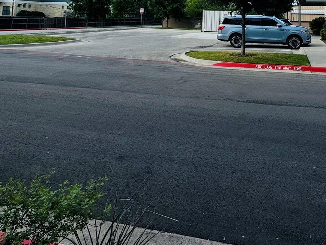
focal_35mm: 33
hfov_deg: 53.7
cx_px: 229
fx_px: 311
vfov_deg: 37.6
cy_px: -9
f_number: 2.2
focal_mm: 2.22
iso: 50
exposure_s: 1/2342
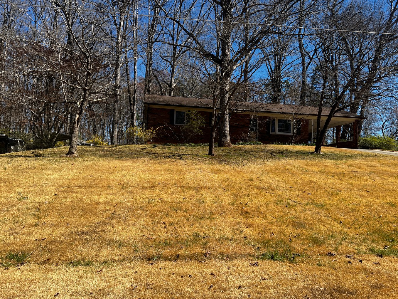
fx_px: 334
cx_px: 206
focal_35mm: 29
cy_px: 156
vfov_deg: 48.2
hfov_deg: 61.6
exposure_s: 1/3704
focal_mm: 5.7
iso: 50
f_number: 1.5
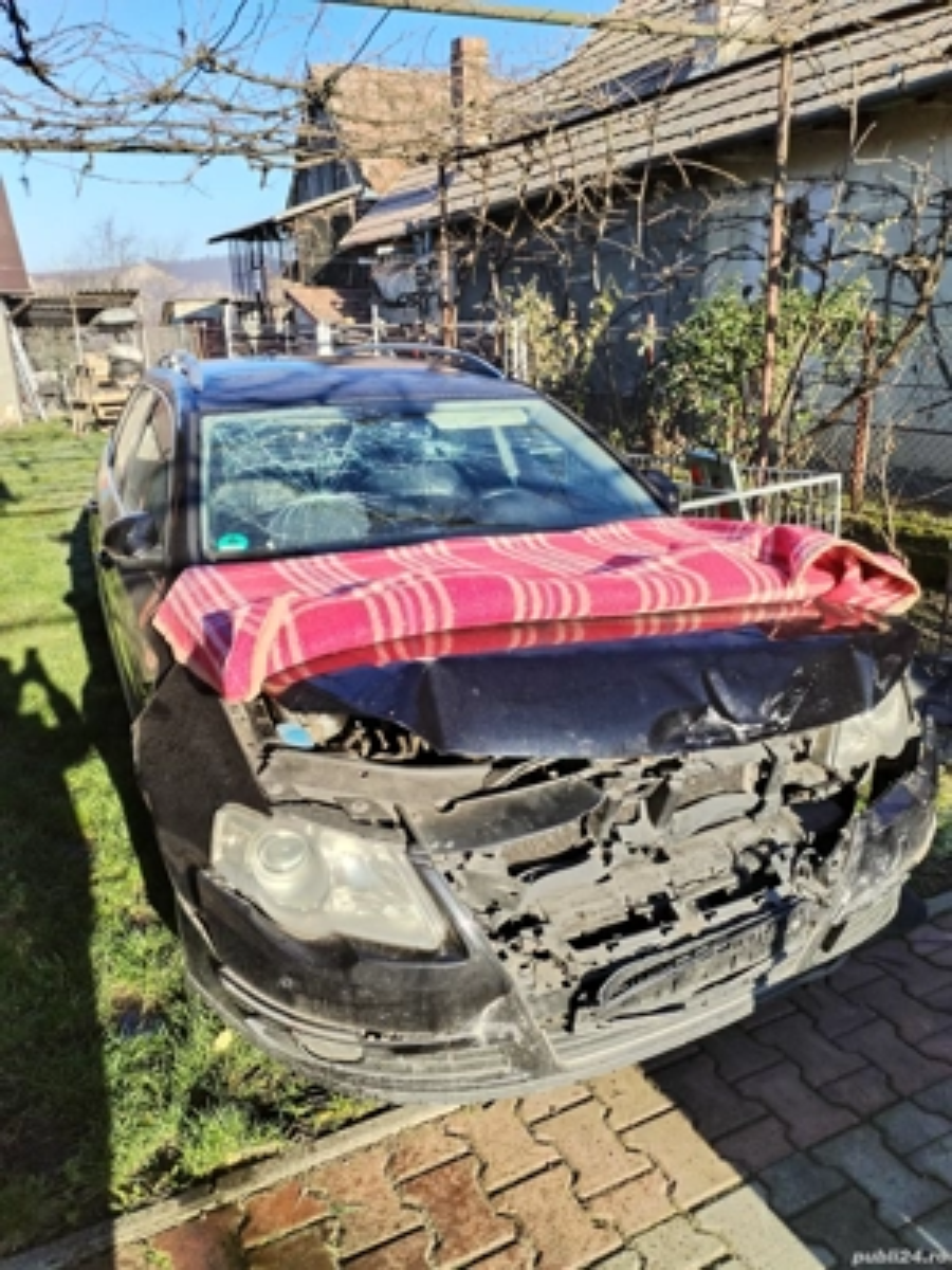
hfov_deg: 48.2
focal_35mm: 29
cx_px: 476
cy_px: 635
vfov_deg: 61.7
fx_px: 1063
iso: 100
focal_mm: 4.75
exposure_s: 1/560
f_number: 1.8
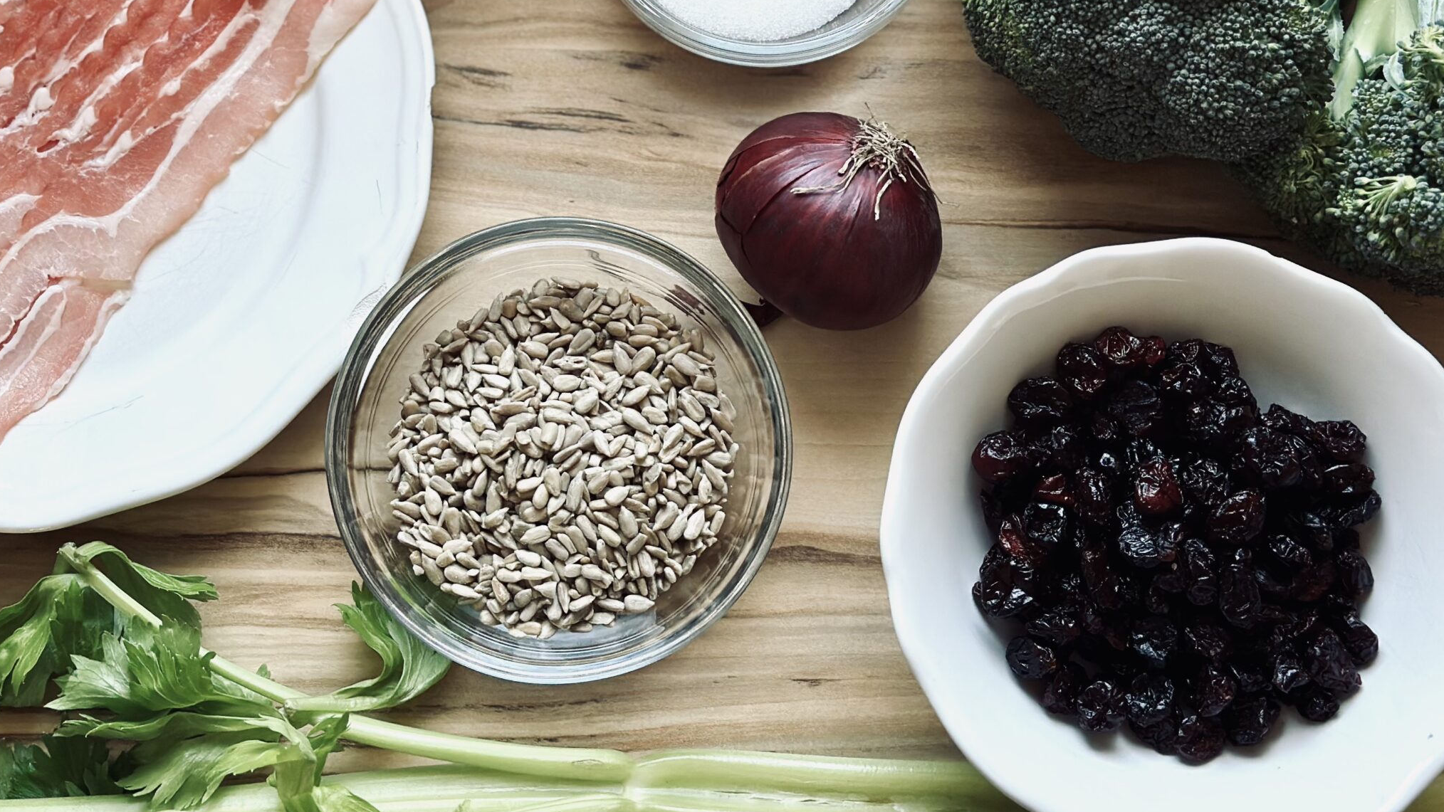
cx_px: 629
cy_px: 162
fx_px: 2527
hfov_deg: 31.9
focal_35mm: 66
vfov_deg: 18.1
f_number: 1.78
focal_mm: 6.86
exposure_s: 1/121
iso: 125
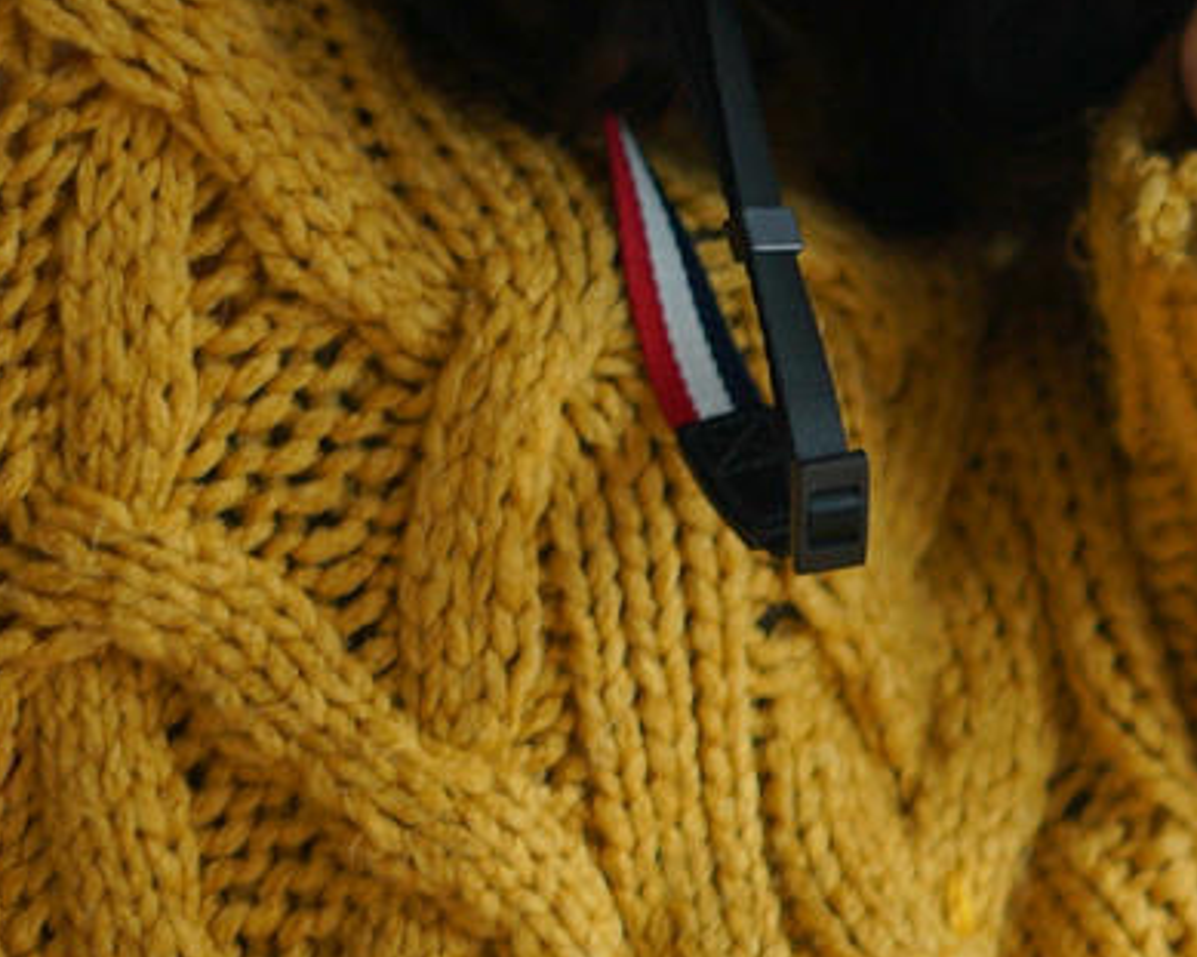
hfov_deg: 7.4
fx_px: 9067
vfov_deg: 5.9
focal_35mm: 256
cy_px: 1892
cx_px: 1960
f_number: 1.8
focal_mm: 50
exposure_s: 1/60
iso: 100
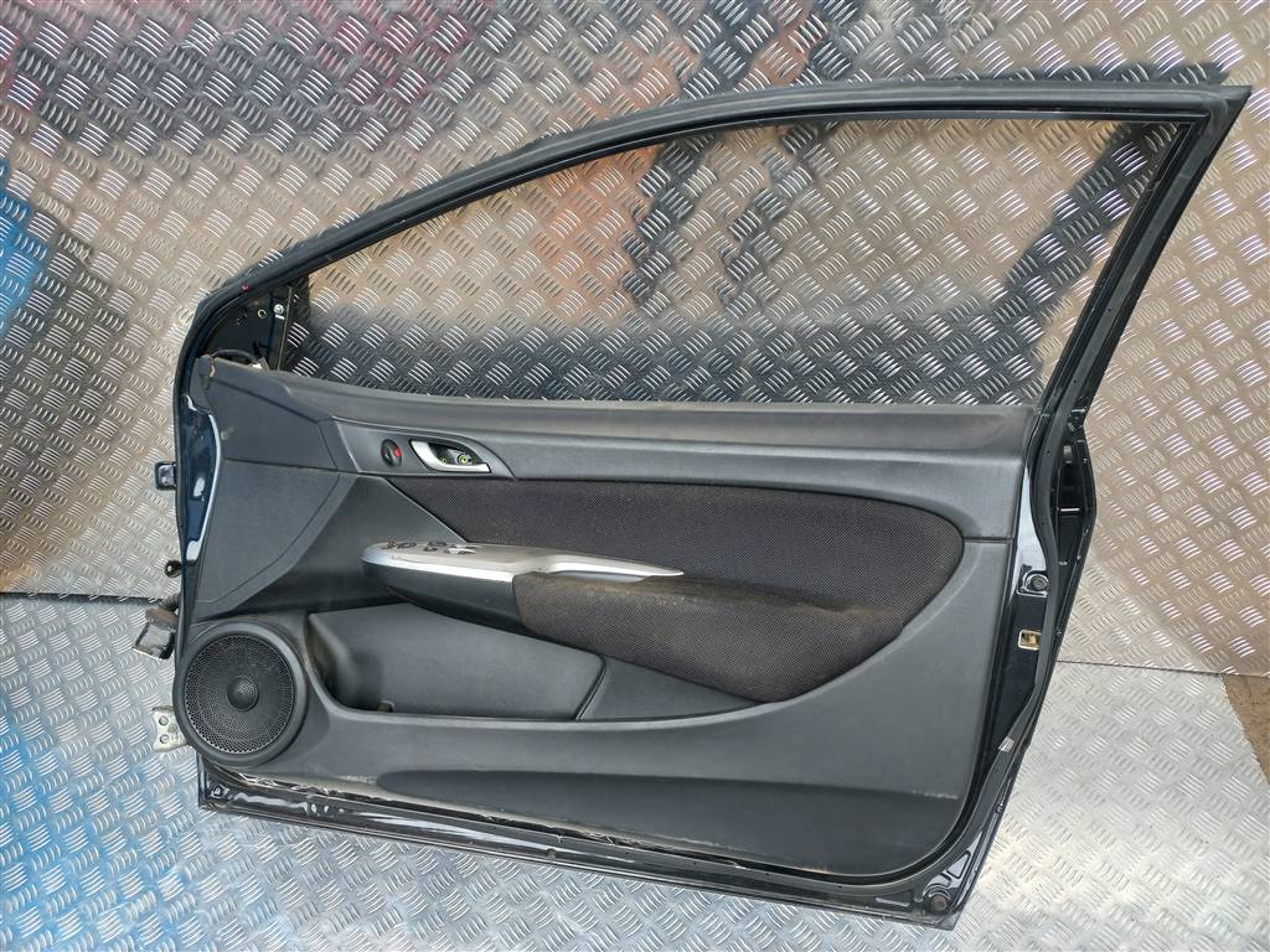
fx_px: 917
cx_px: 635
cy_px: 476
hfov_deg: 69.4
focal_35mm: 25
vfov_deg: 54.9
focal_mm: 4.6
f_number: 1.8
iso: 25
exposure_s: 1/50
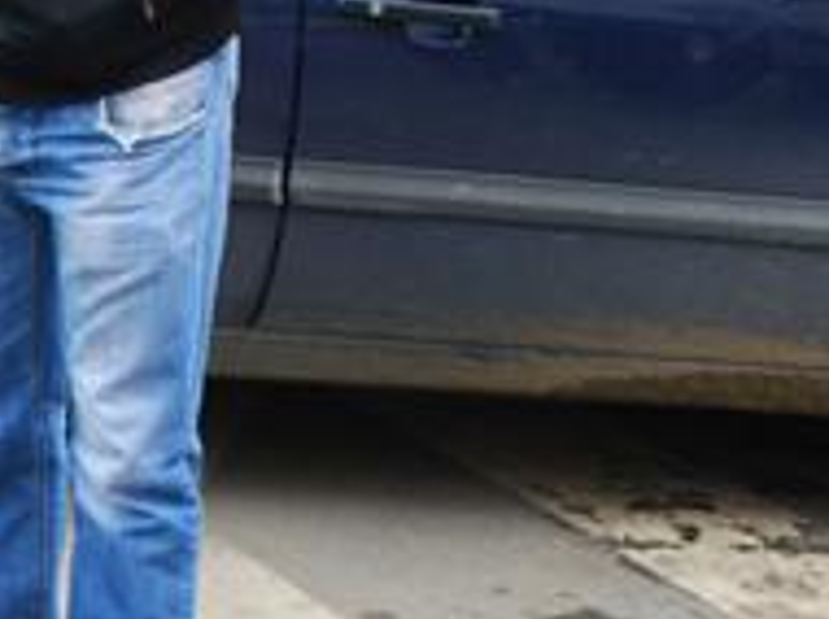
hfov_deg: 14.1
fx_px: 3133
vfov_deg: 11.1
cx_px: -430
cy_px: 763
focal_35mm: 131
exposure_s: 1/100
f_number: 5.6
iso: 200
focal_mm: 24
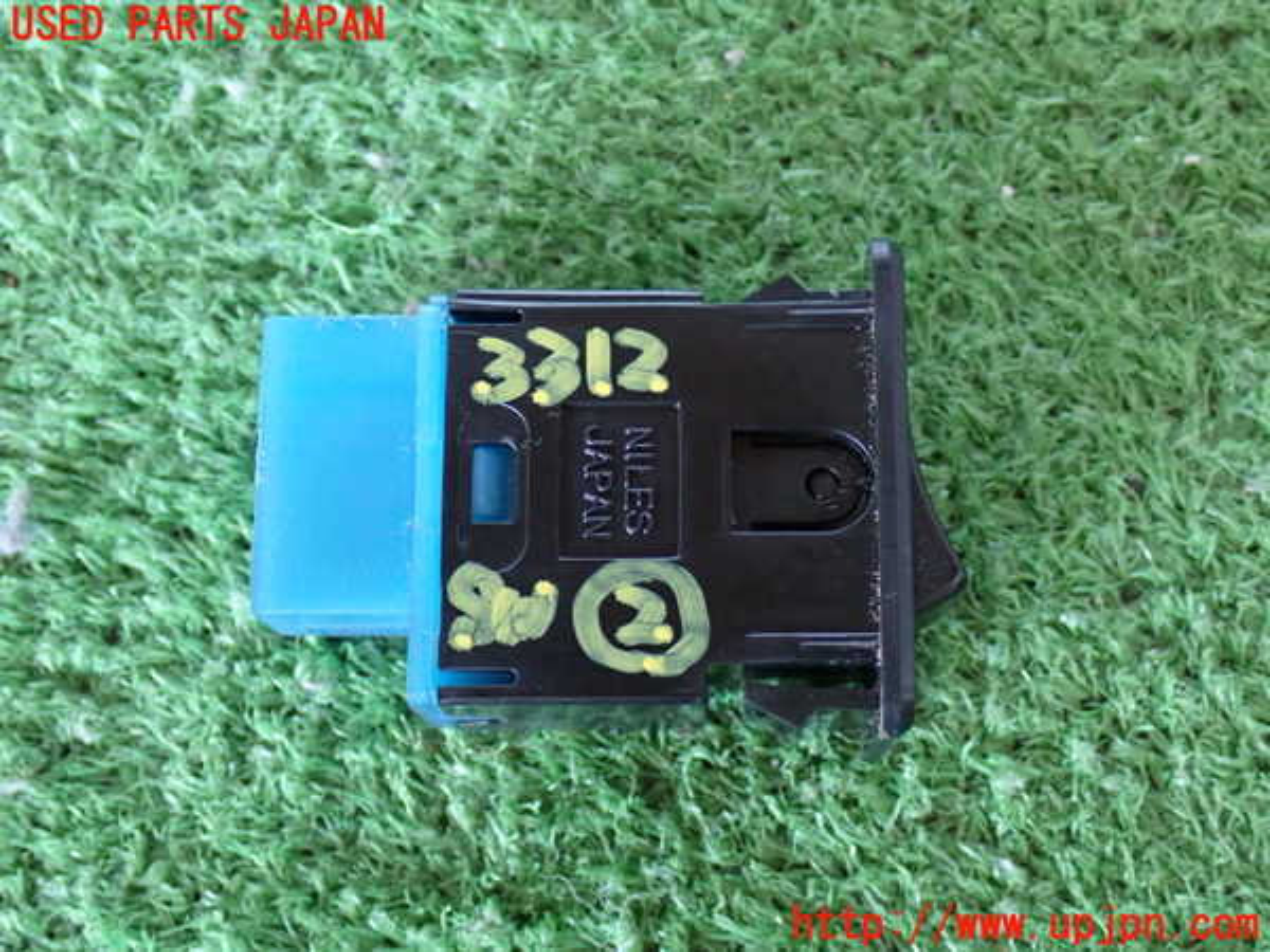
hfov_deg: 35.5
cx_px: 635
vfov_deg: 27.0
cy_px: 476
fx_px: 1981
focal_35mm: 54
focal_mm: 9.65
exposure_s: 1/20
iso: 800
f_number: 3.3
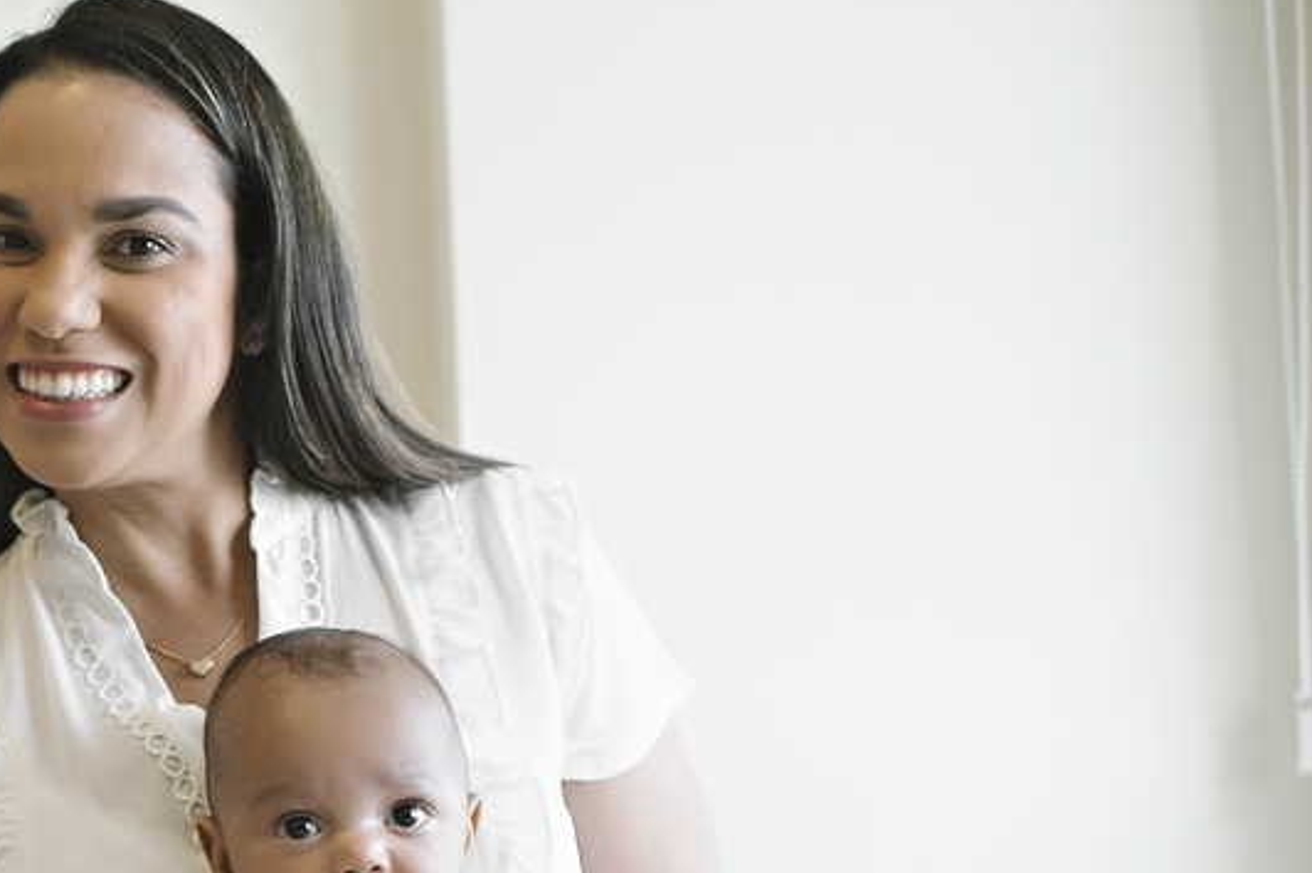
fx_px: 2877
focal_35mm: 79
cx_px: -113
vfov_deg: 17.0
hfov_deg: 24.1
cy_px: 794
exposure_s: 1/200
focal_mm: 35
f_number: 2.5
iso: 400
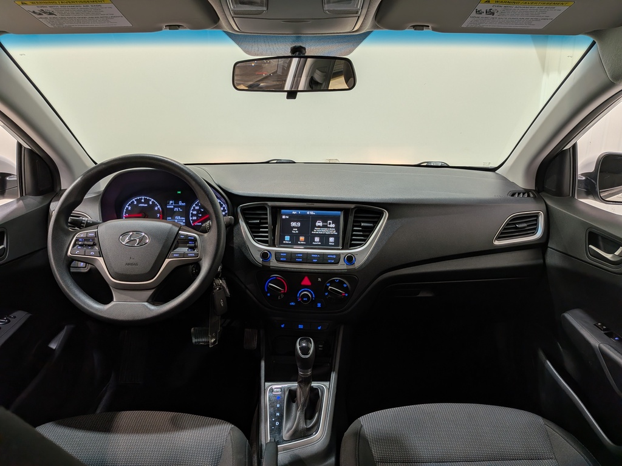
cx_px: 311
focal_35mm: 24
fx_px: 431
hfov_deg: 71.6
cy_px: 233
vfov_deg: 56.8
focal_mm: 4.53
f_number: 1.7
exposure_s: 1/131
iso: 28
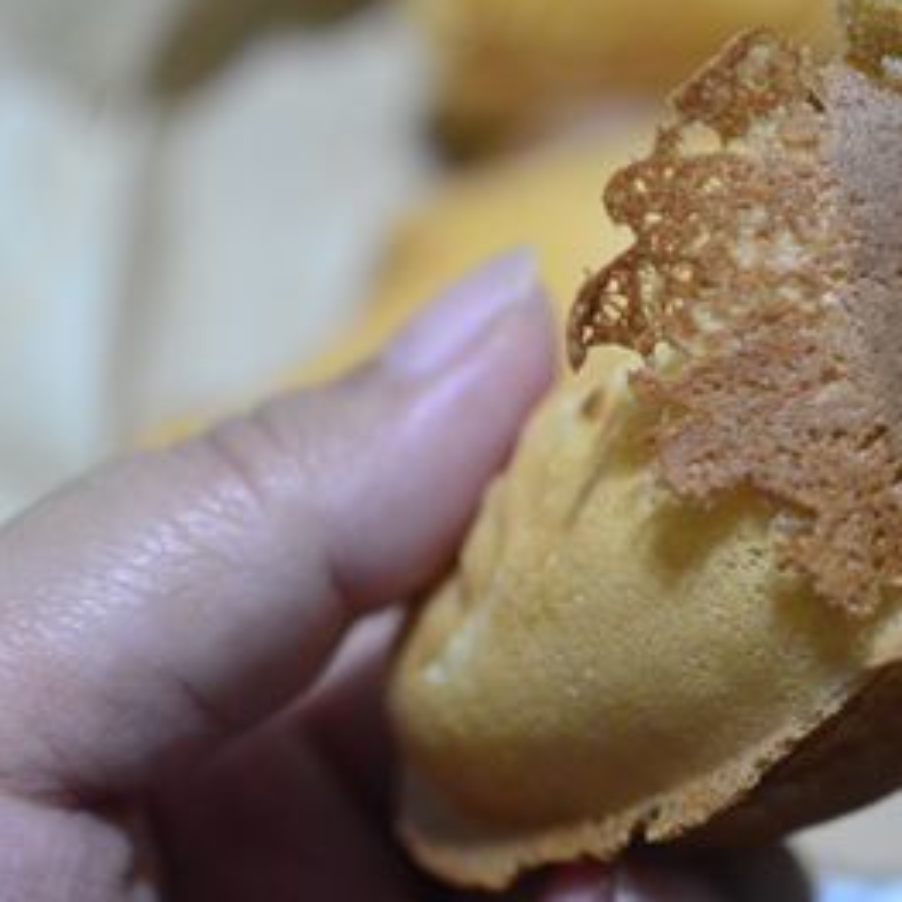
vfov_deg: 21.9
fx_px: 2329
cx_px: 772
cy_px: 430
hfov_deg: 21.5
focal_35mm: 79
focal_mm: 18.5
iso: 800
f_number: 1.8
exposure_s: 1/100
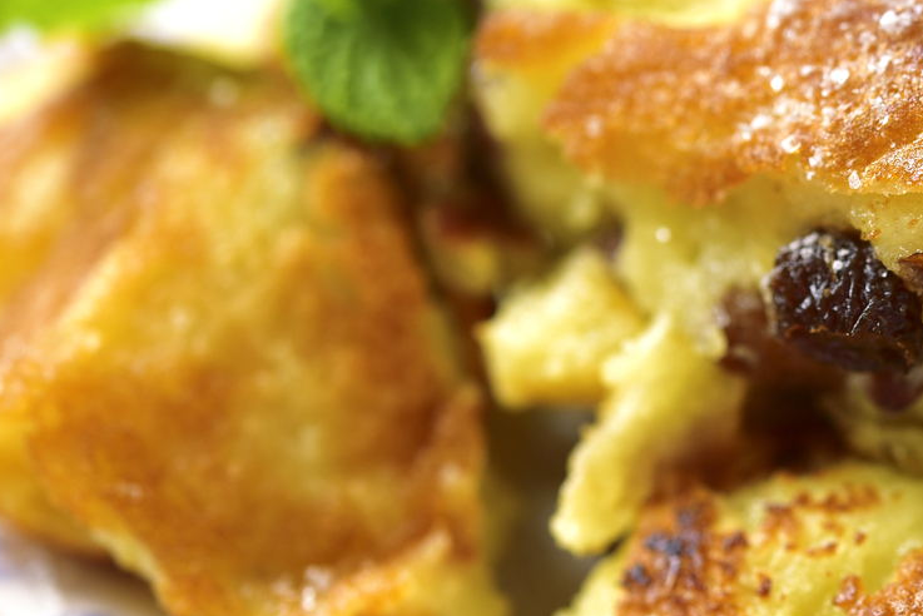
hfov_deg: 14.6
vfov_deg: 9.9
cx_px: 891
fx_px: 3539
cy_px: 287
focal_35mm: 138
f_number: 5.6
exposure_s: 1/13
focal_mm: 60
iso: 250
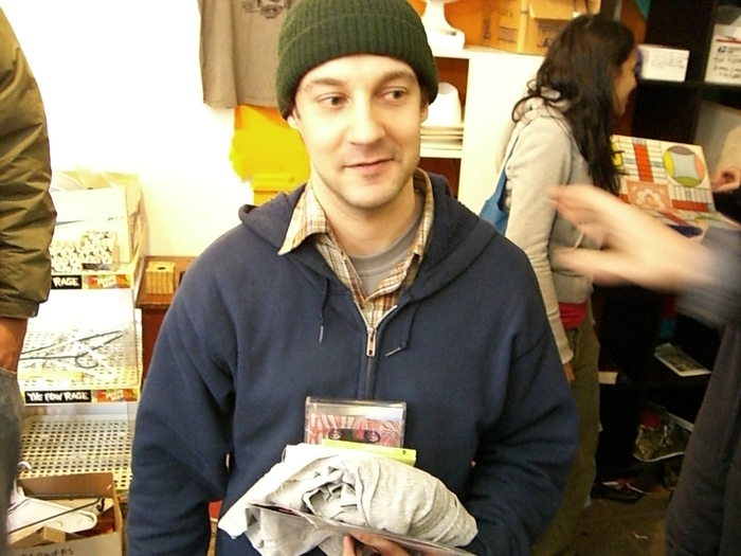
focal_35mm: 38
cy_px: 278
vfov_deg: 37.7
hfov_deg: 49.0
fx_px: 813
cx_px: 370
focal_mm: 6.2
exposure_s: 1/15
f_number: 2.7
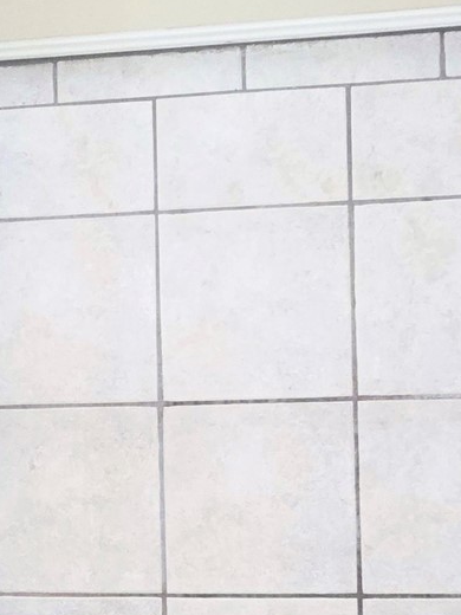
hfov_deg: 30.1
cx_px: 168
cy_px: 404
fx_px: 852
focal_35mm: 48
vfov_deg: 39.2
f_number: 2.2
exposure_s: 1/60
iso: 200
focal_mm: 2.2
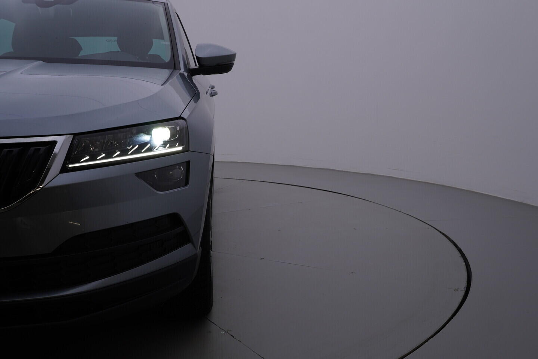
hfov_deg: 53.1
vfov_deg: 36.9
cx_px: 269
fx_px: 538
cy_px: 180
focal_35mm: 36
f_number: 5.6
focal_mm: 24
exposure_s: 1/160
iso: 125
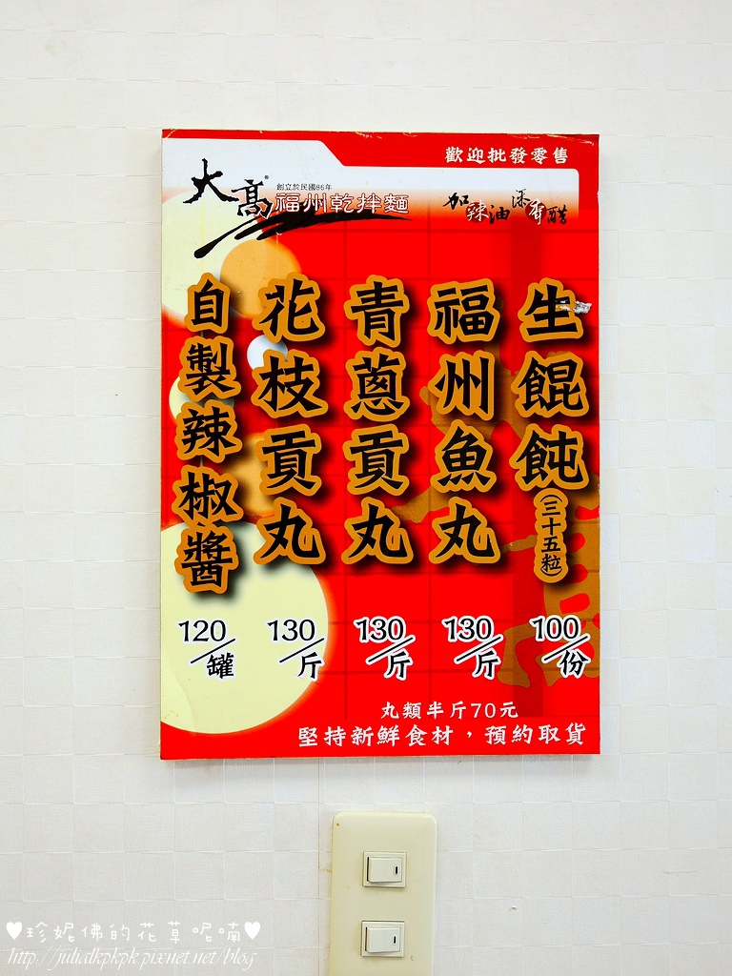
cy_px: 488
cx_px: 366
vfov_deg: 46.8
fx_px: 1128
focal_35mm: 40
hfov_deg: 36.0
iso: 200
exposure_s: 1/160
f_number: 2
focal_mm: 20
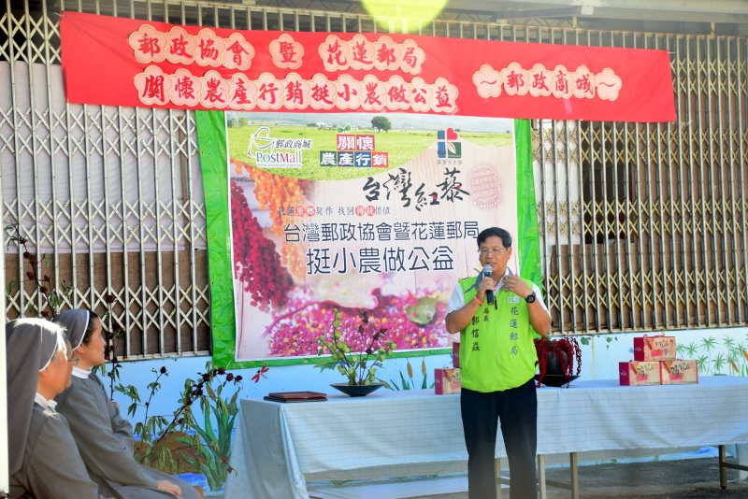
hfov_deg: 33.4
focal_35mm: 60
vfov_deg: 22.6
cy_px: 250
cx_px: 374
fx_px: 1247
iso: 160
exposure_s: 1/160
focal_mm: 40
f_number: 4.5
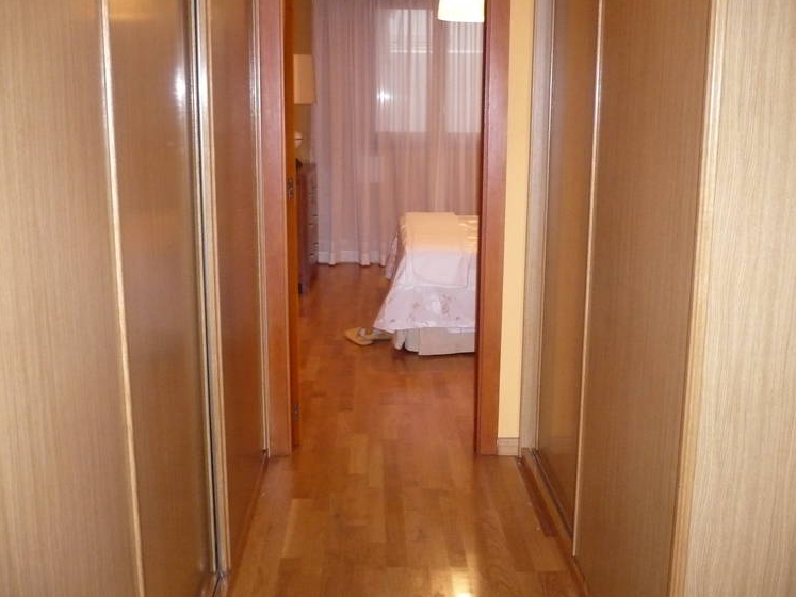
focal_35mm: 37
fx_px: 851
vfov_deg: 38.6
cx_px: 400
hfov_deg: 50.1
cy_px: 285
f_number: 2.8
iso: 400
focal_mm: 5.8
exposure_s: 1/30
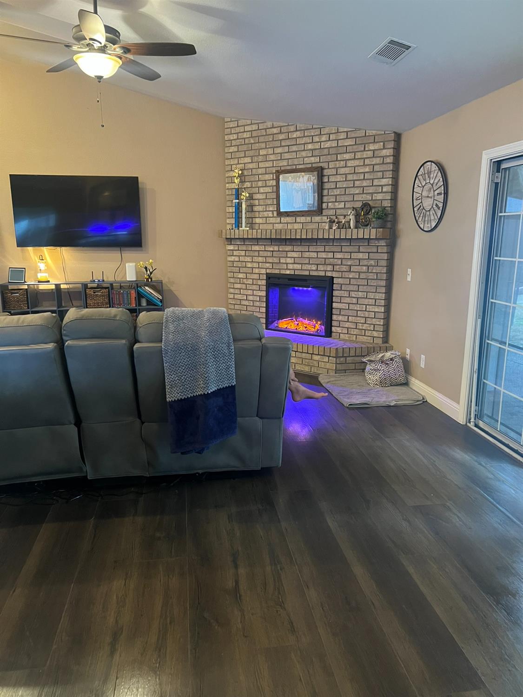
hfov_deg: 53.1
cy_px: 348
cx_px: 262
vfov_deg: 67.3
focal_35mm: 26
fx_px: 524
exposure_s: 1/40
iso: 640
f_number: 1.5
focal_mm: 5.7
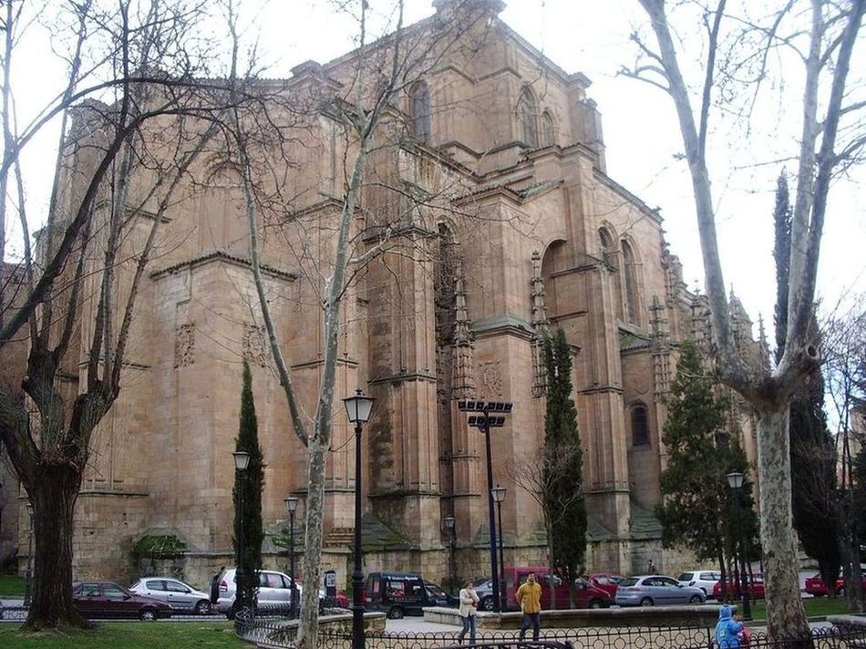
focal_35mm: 35
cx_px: 433
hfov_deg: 52.6
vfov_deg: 40.7
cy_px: 324
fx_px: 875
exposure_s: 1/100
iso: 50
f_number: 4.3
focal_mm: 5.8
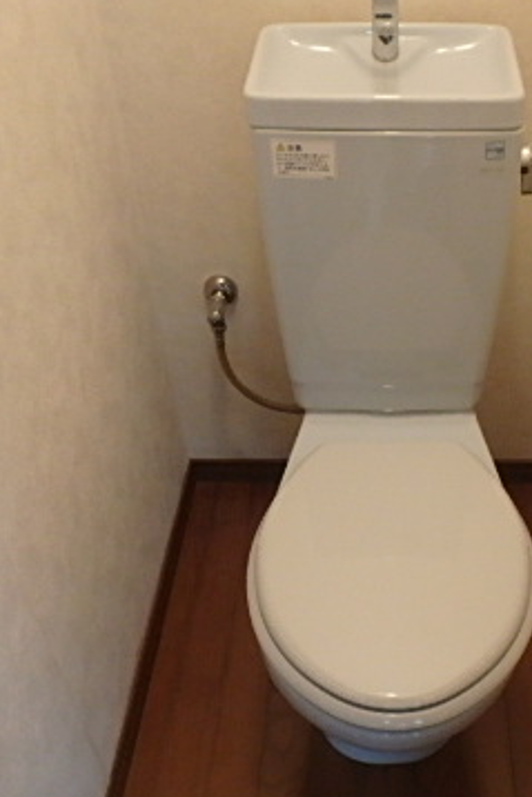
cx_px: 392
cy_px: 472
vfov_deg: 49.3
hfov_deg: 33.6
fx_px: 864
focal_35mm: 39
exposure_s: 1/30
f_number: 3.5
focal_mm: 3.7
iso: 500
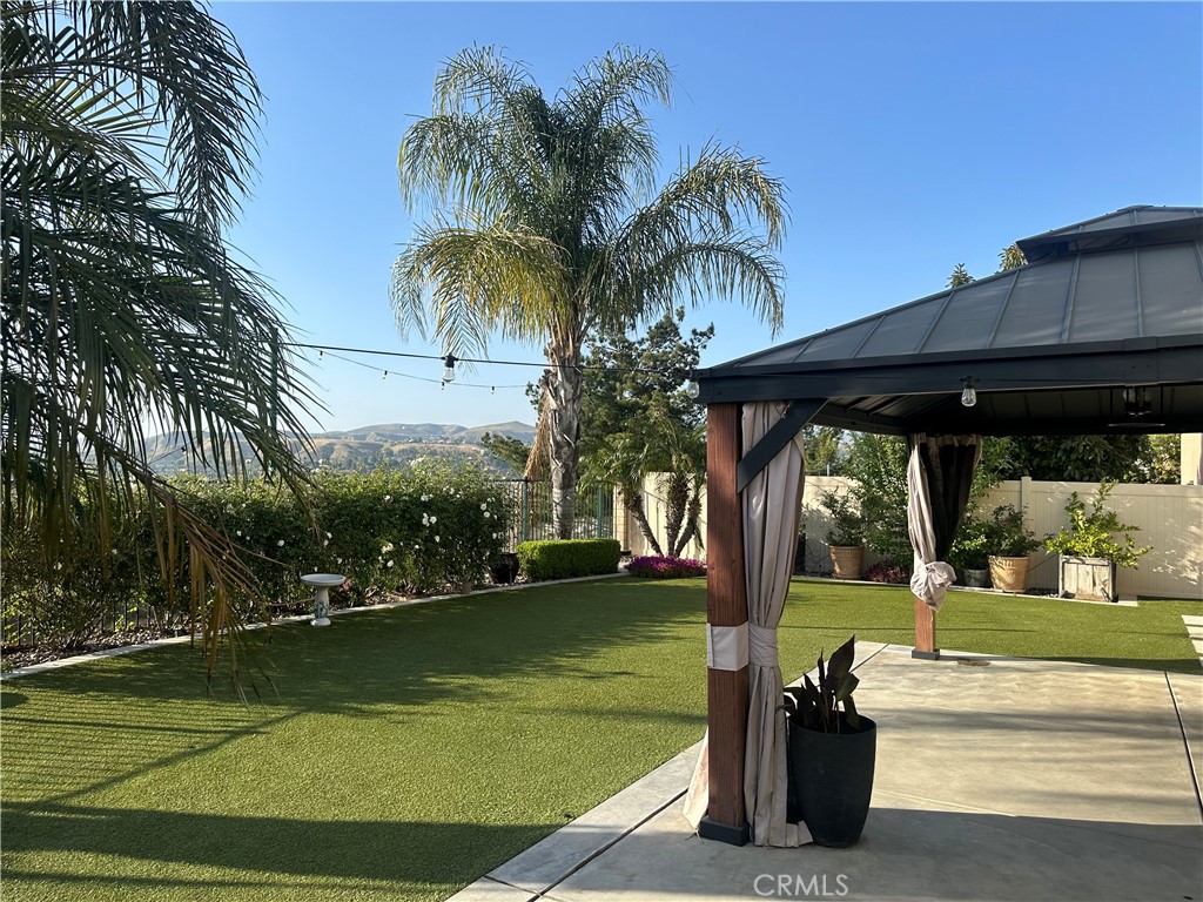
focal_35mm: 24
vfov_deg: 56.8
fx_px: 834
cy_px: 451
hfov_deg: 71.6
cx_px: 602
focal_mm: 6.86
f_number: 1.78
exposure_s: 1/2525
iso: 80
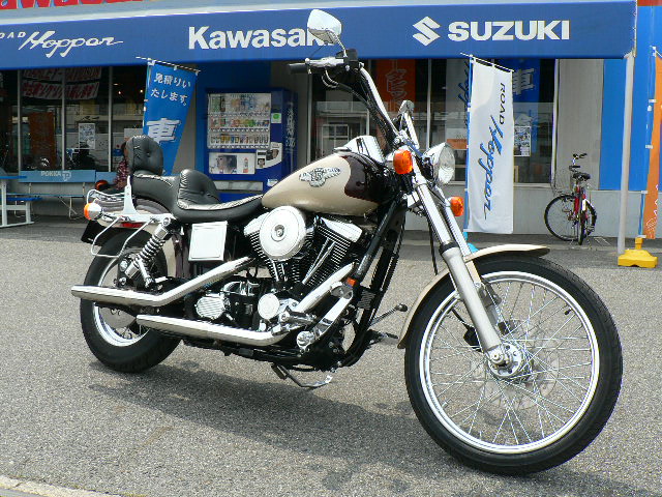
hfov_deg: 51.4
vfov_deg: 39.7
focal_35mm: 36
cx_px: 331
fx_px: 688
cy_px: 248
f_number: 4
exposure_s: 1/320
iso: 80
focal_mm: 6
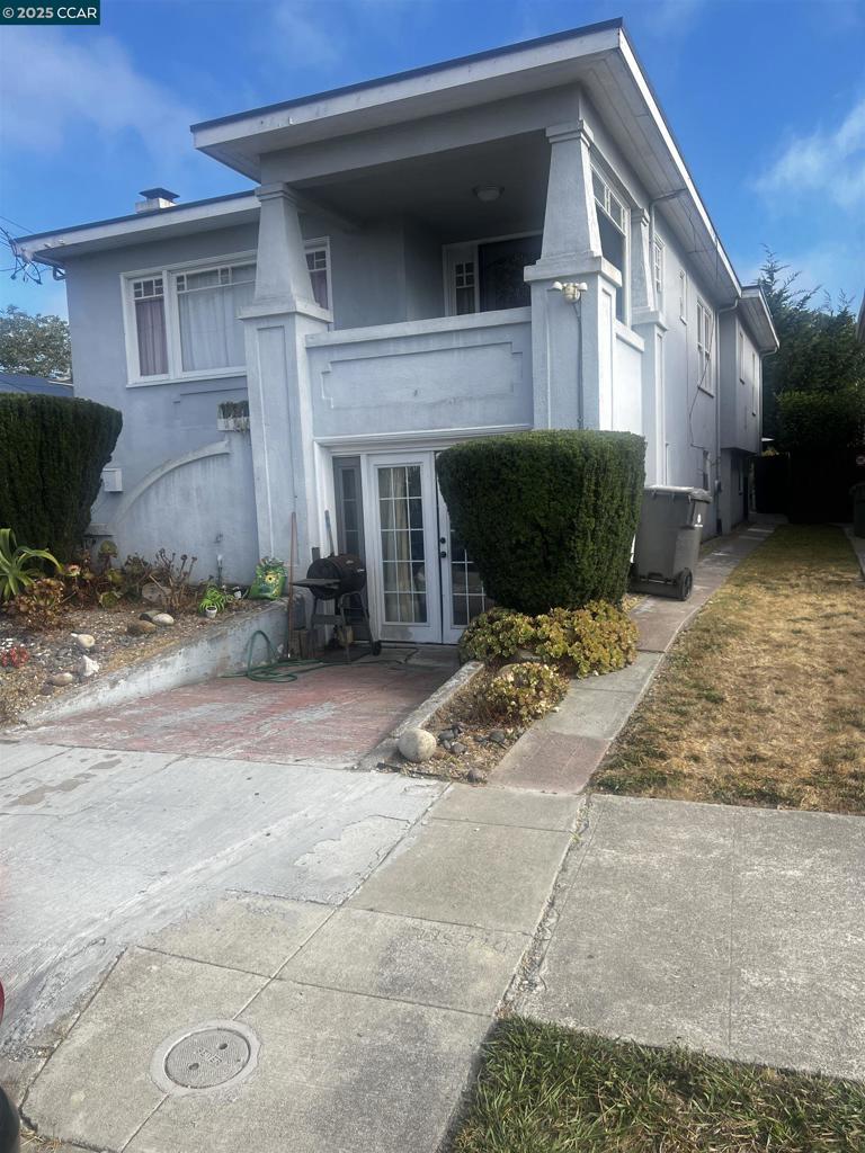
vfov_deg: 67.3
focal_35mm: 26
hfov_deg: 53.1
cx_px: 432
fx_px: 866
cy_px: 576
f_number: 1.5
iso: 50
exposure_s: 1/1431
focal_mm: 5.7
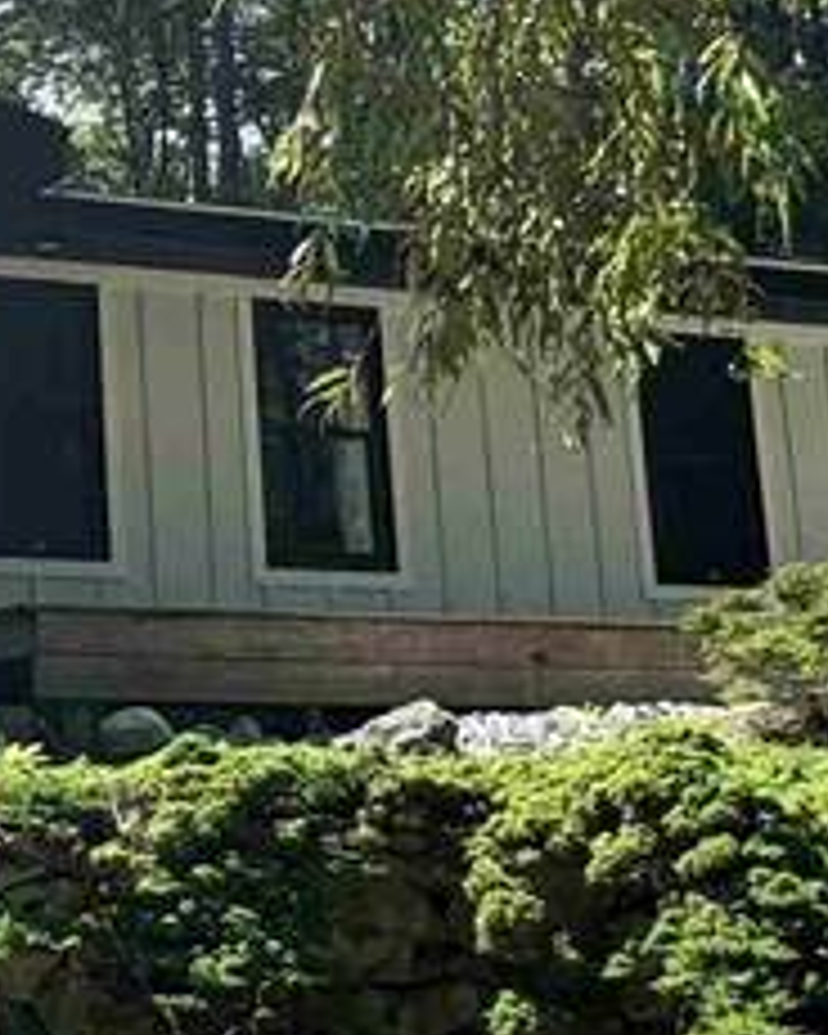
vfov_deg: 24.9
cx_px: -207
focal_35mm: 76
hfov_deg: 18.9
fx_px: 2328
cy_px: 346
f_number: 2.2
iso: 40
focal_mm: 2.22
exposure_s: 1/636
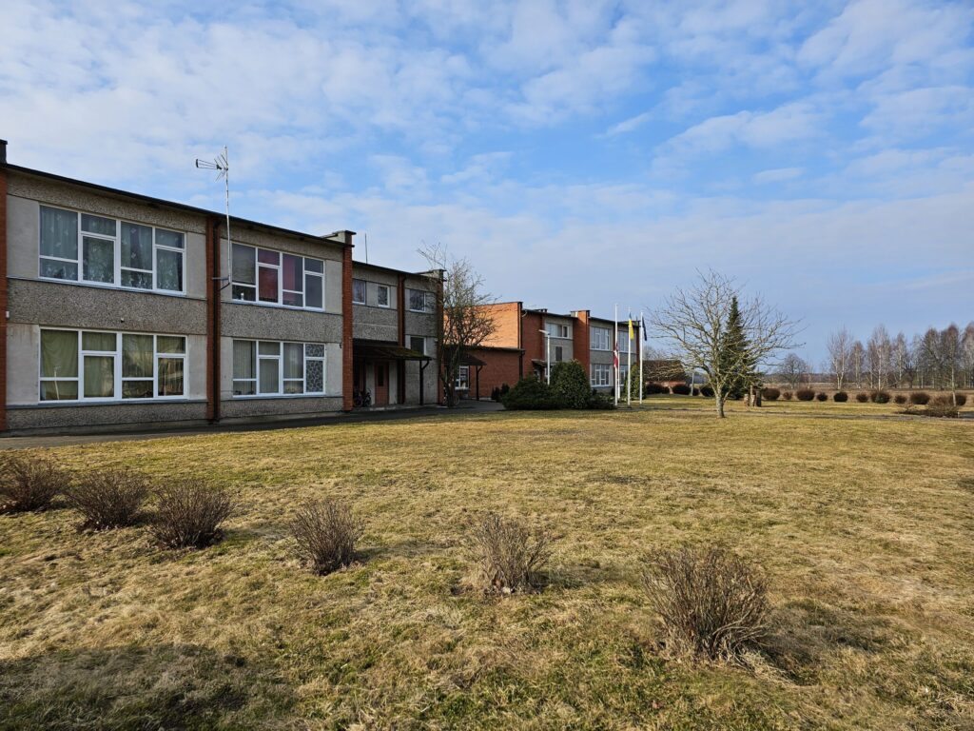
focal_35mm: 23
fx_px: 647
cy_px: 366
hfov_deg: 73.9
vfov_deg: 58.9
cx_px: 487
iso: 10
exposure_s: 1/763
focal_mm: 6.3
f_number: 1.7
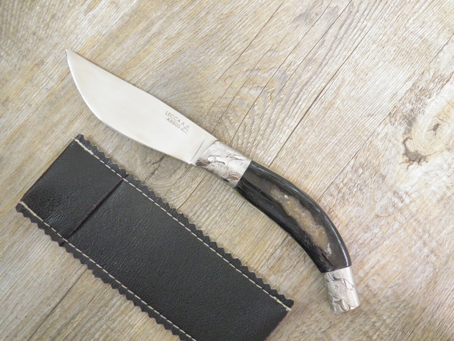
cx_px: 227
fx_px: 577
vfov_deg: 32.9
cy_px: 170
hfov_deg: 42.9
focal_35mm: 44
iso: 200
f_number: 3.3
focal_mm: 7.9
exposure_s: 1/10
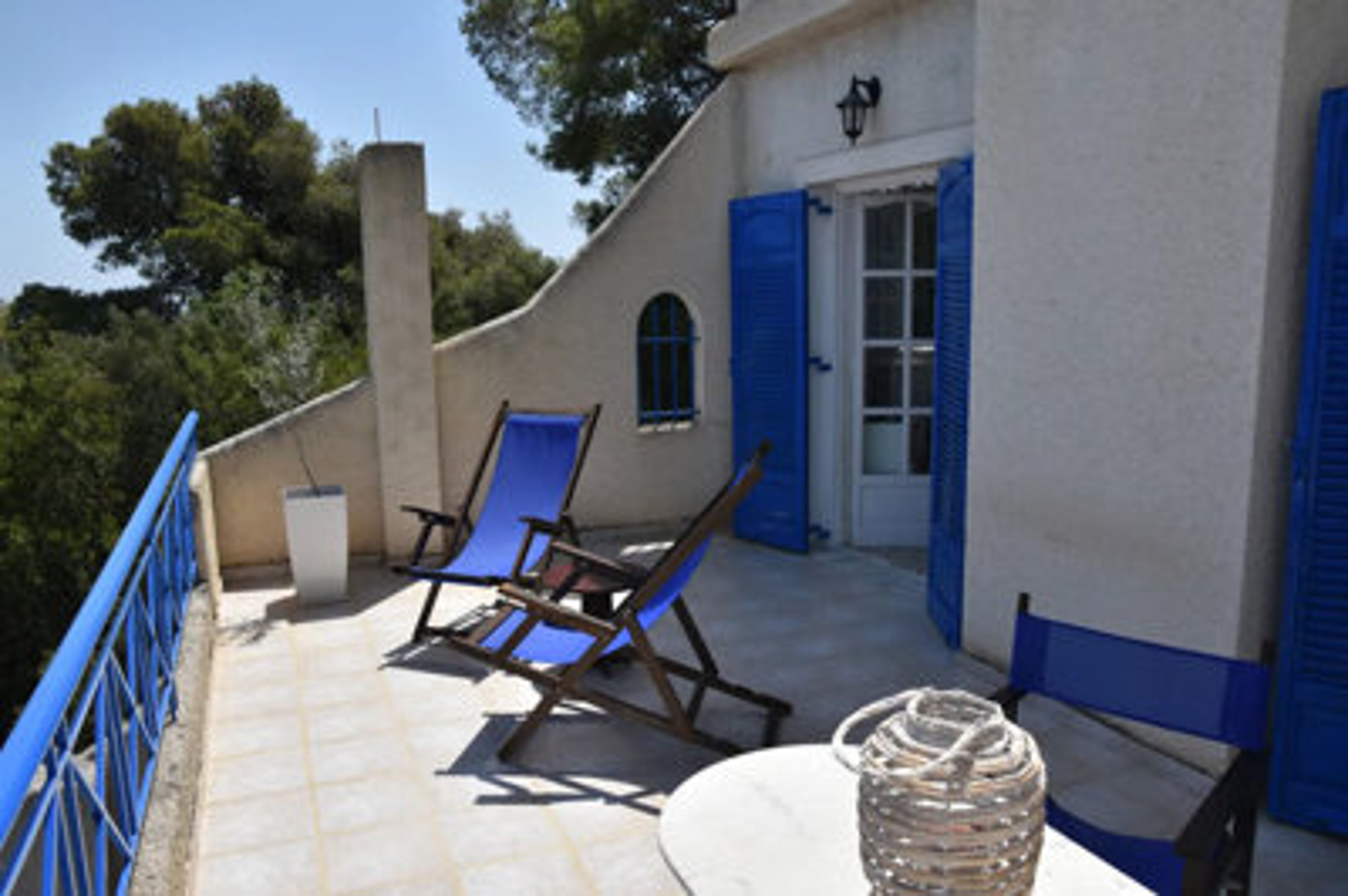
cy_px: 448
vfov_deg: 50.3
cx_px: 674
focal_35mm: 26
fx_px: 954
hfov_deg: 70.5
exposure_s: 1/500
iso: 160
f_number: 8
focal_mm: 17
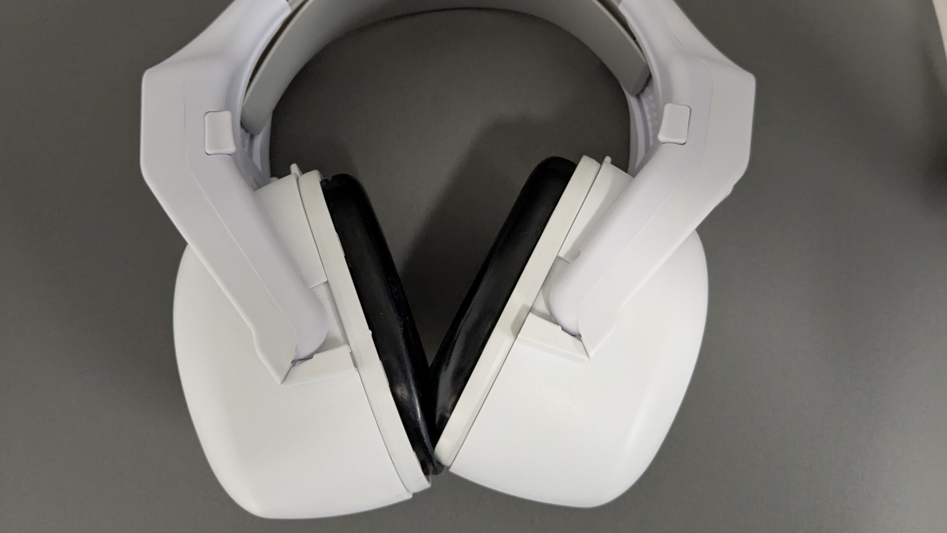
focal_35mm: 30
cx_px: 479
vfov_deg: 38.7
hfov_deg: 64.3
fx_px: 753
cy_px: 198
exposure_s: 1/30
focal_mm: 4.38
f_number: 1.73
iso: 995
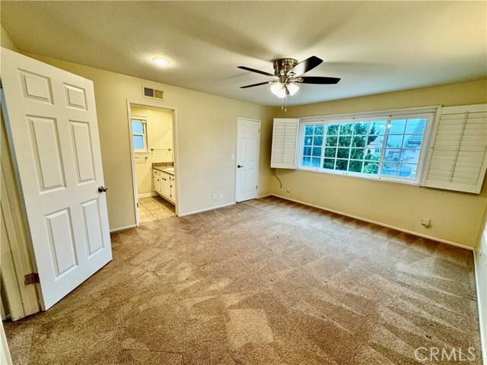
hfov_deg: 102.1
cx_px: 244
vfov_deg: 85.7
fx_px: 197
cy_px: 182
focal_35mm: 14
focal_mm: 2.22
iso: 160
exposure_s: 1/120
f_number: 2.2
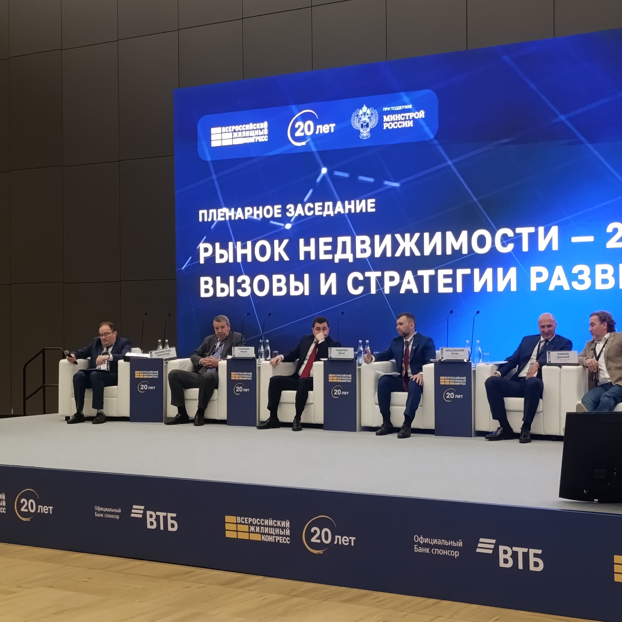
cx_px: 406
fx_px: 1118
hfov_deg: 30.9
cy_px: 312
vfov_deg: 31.1
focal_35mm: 55
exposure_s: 1/99.9
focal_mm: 6.14
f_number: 1.6
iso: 800
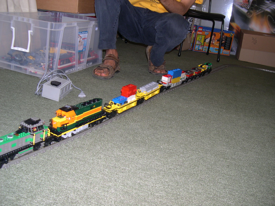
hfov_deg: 49.0
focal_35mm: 38
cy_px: 103
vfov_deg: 37.7
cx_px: 138
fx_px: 302
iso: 100
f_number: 2.8
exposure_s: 1/60
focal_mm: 8
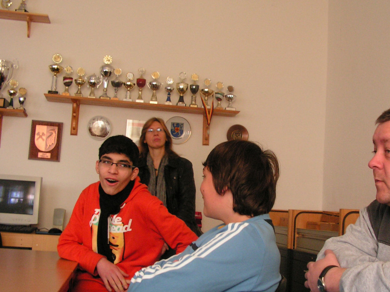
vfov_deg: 31.4
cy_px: 174
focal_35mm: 46
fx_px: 518
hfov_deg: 41.0
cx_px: 237
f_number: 3.2
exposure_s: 1/20
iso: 200
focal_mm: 6
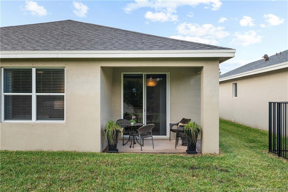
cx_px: 144
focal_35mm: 32
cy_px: 96
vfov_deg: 41.1
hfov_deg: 58.7
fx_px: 256
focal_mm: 32
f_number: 8
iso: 1250
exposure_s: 1/200
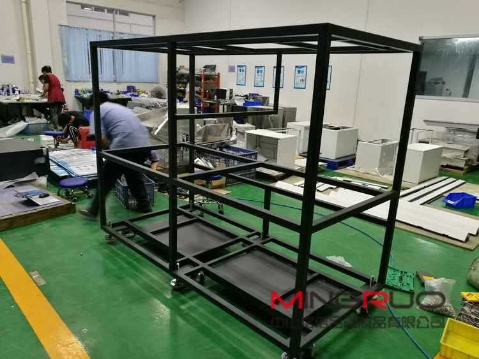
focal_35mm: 27
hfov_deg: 65.3
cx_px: 240
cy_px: 180
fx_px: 374
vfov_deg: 51.4
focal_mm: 4.5
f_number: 2.2
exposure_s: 1/25
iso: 320
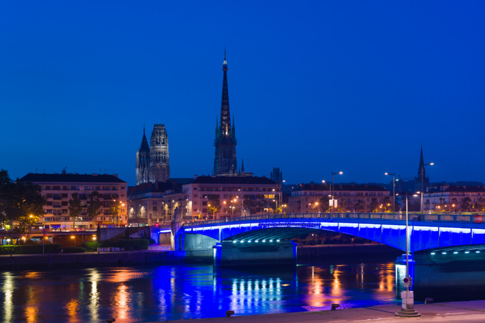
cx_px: 242
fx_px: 674
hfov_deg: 39.6
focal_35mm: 50
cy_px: 162
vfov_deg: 27.0
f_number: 5.6
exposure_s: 3
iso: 100
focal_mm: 50
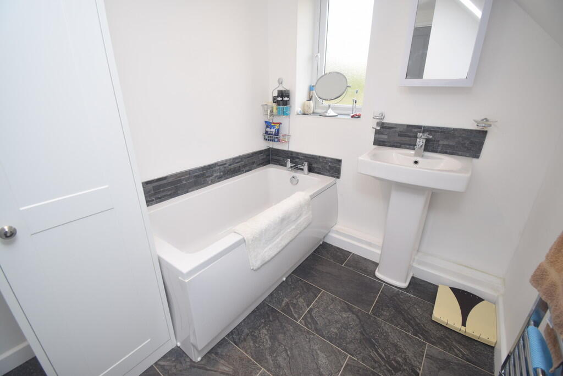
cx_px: 282
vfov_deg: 77.3
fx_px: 235
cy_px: 188
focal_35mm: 15
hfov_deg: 100.4
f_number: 5.6
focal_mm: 10
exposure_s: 1/125
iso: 400
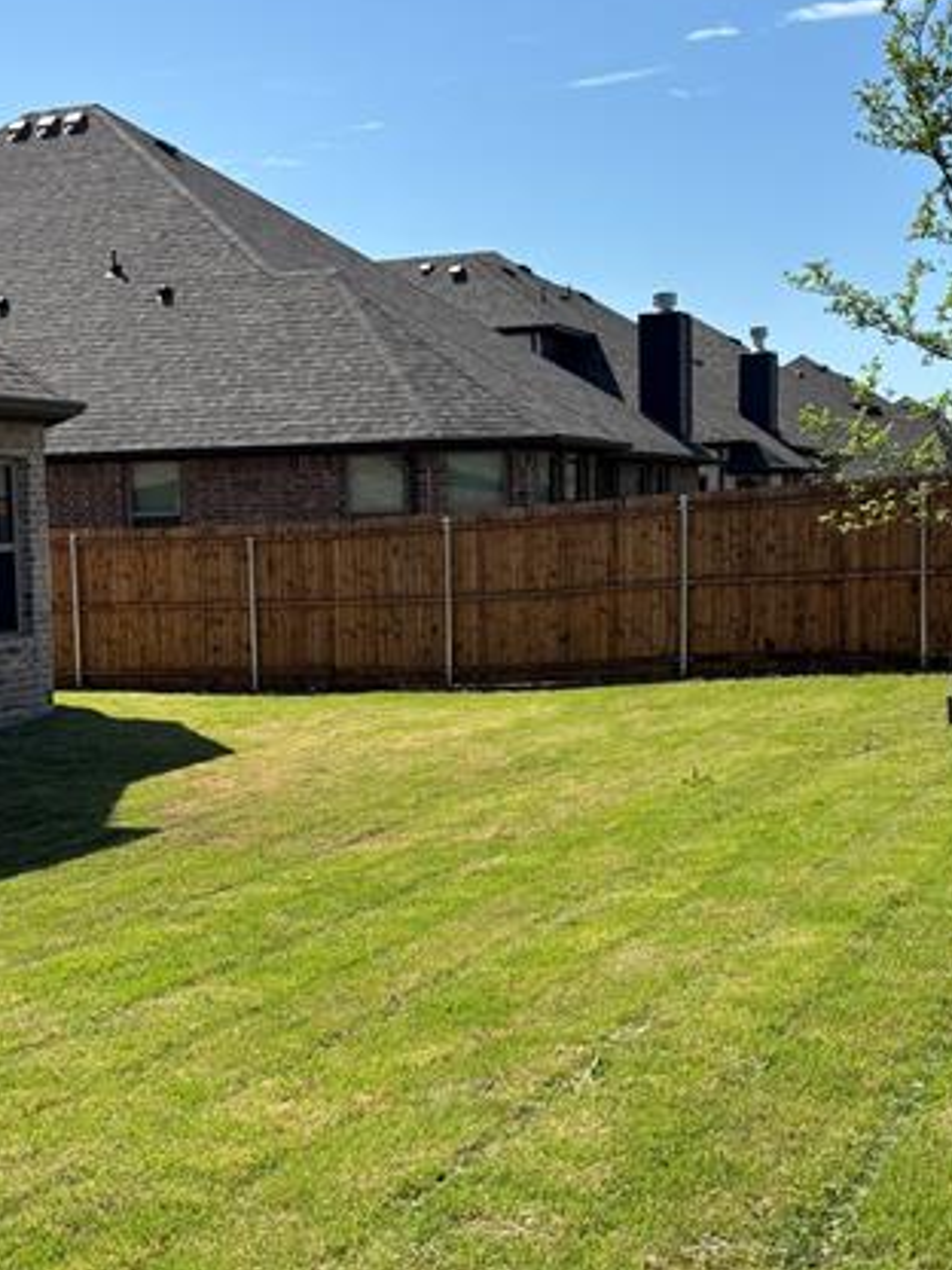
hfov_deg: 30.3
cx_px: 458
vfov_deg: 39.7
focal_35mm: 48
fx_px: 1760
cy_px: 638
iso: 50
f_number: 1.6
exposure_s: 1/3937
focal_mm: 5.96
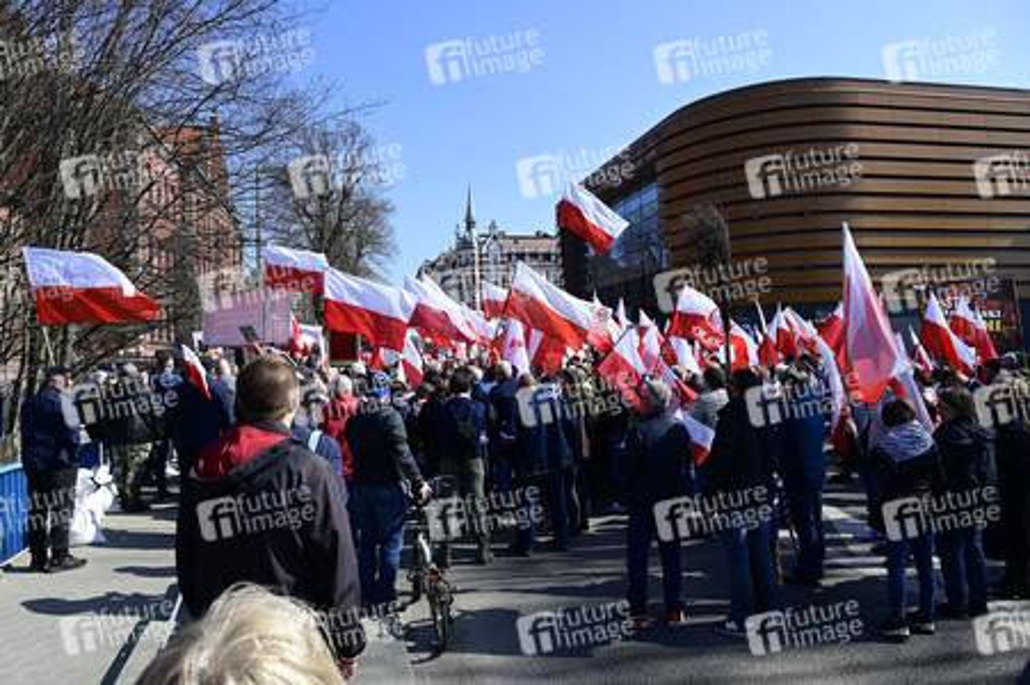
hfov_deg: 73.8
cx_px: 515
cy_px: 342
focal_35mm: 24
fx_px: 686
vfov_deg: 53.1
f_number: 9
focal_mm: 24
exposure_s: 1/200
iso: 140
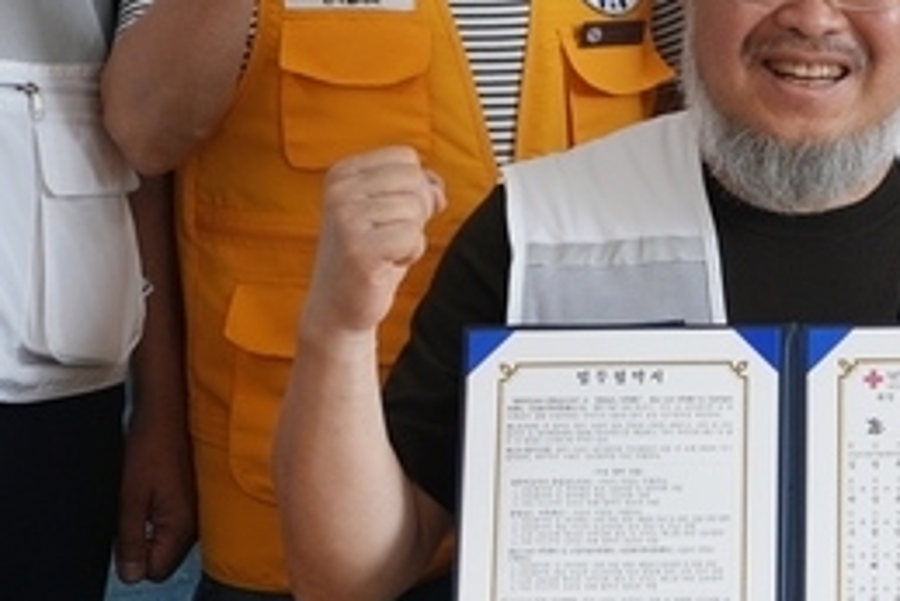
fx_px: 4727
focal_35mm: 189
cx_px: 1150
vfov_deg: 7.2
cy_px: -71
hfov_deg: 10.6
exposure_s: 1/60
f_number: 4
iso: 100
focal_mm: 35
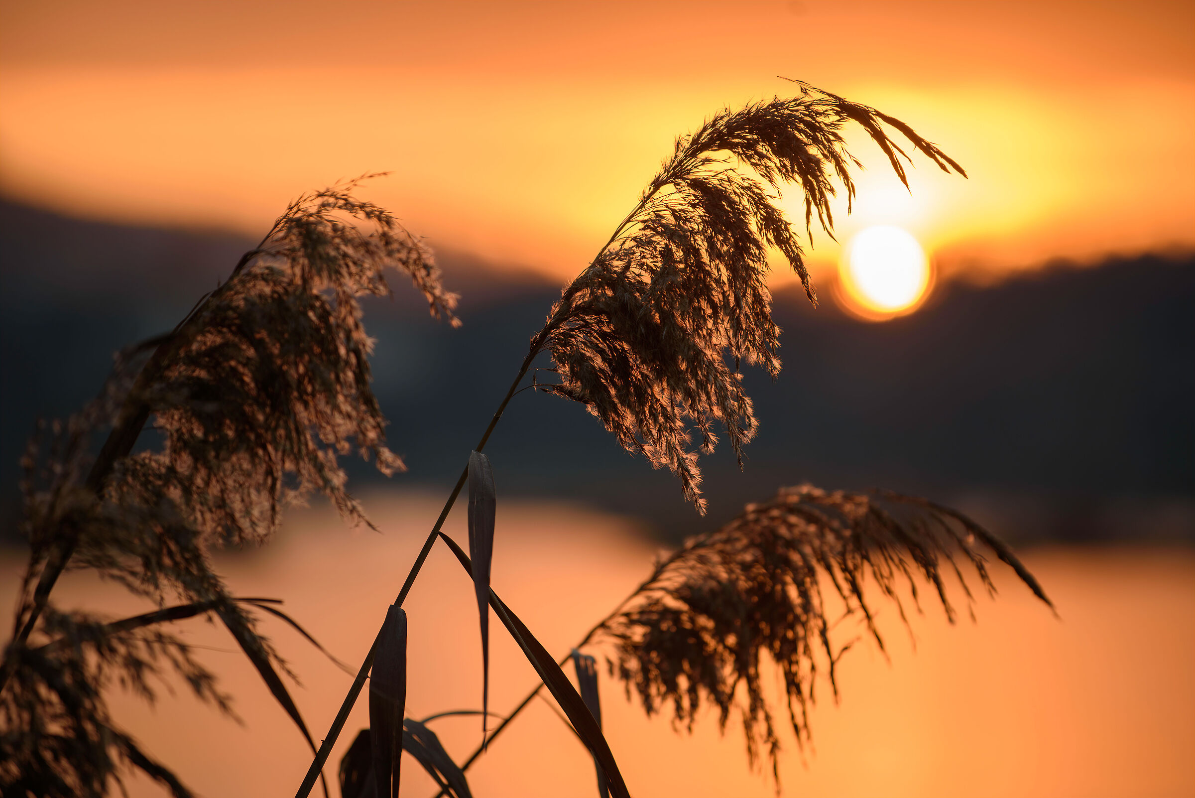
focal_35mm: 200
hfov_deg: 10.3
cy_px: 399
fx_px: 6641
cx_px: 598
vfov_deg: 6.9
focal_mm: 200
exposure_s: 1/250
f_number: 4
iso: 100
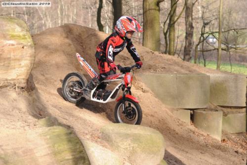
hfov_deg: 20.4
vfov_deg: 13.7
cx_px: 124
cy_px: 82
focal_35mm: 100
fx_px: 686
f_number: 7.1
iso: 250
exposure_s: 1/125
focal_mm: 100
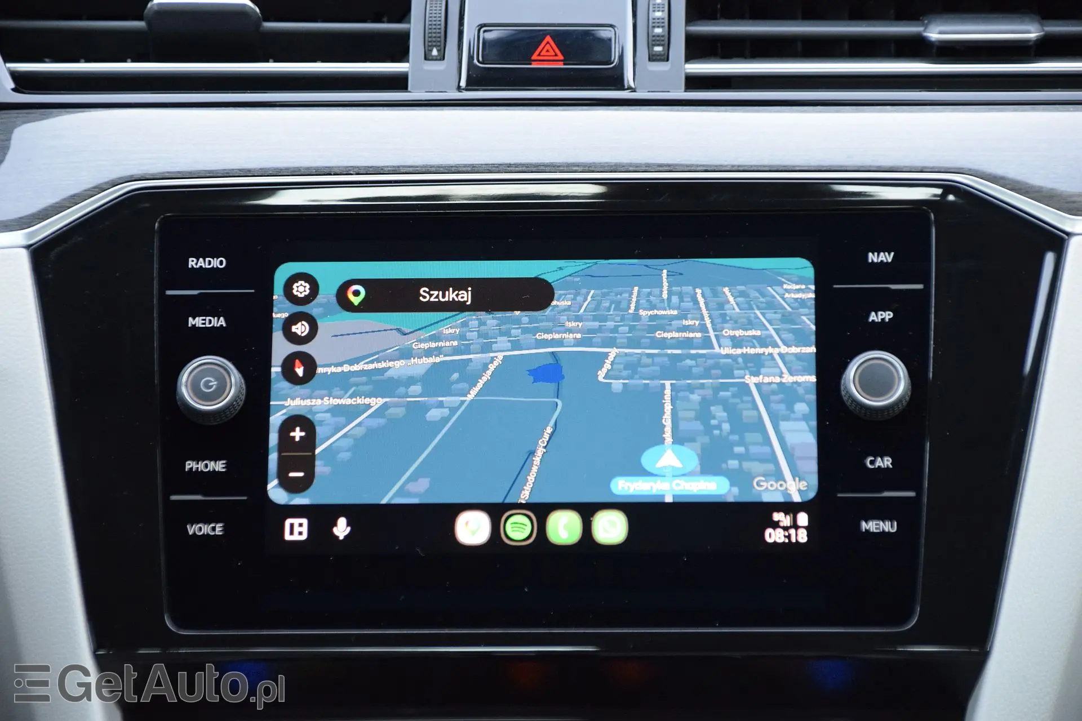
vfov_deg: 9.1
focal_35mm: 150
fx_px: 4508
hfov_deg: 13.7
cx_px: 541
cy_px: 360
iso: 1600
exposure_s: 1/80
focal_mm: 100
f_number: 5.6
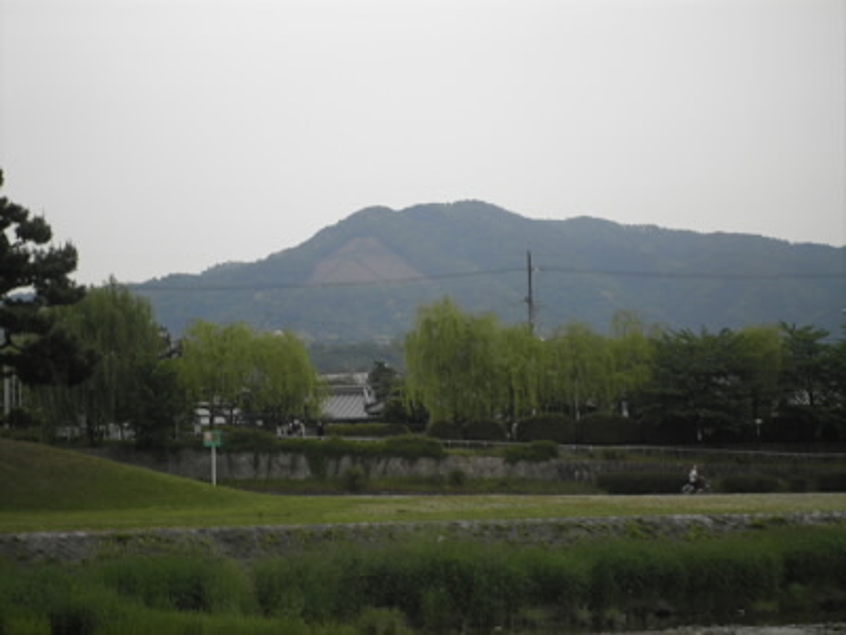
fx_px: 2639
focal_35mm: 108
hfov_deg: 18.2
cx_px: 423
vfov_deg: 13.7
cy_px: 318
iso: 64
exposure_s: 1/320
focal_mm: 19.6
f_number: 5.9
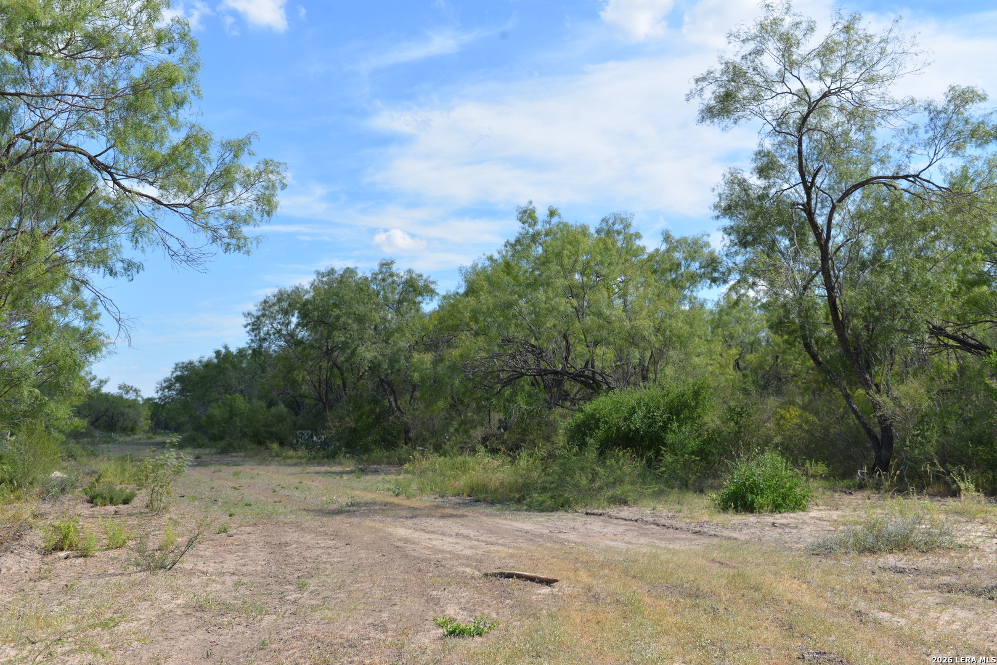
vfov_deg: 31.9
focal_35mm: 42
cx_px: 498
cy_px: 332
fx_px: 1164
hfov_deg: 46.4
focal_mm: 42
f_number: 8
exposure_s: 1/250
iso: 110
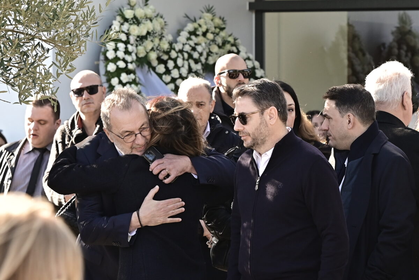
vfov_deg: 11.4
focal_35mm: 120
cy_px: 140
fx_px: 1397
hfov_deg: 17.1
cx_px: 210
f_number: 5
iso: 400
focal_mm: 120
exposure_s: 1/400
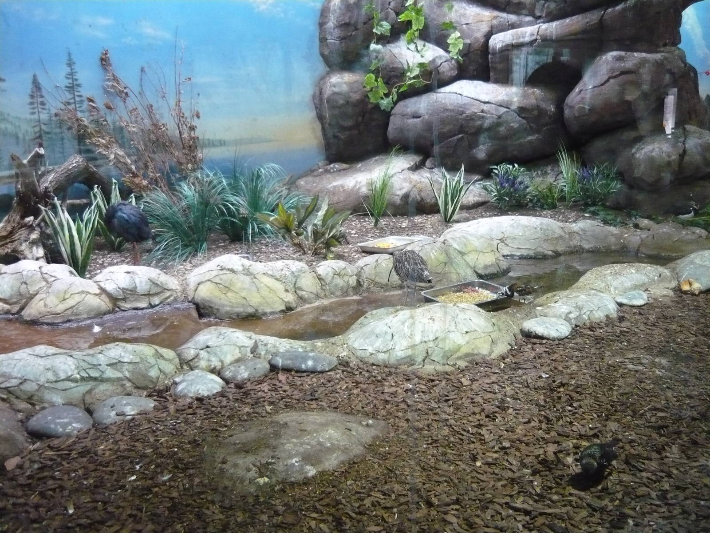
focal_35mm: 33
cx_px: 355
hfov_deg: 55.4
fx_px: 677
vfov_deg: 42.9
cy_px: 266
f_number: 2.8
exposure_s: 1/60
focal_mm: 5.5
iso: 800
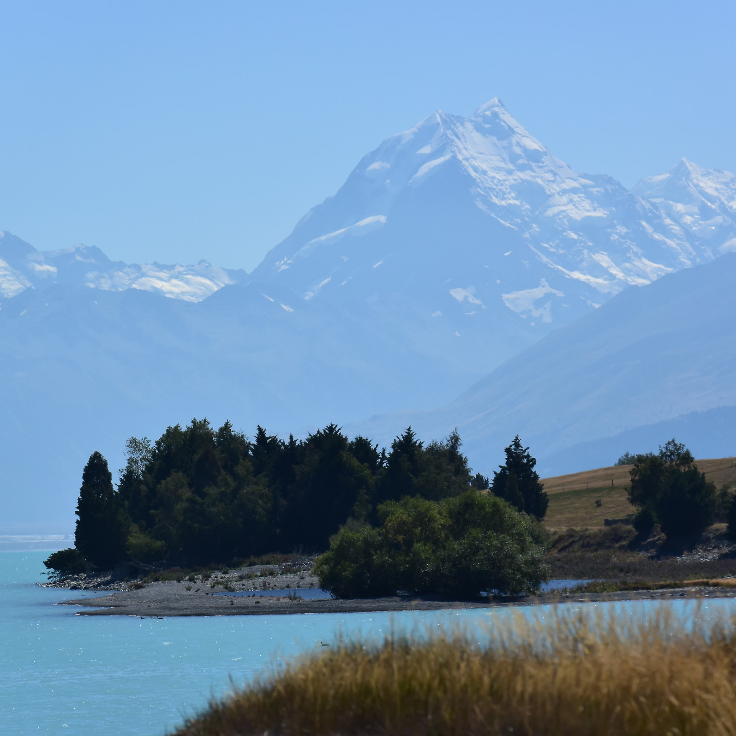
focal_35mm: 266
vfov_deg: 6.6
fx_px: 6399
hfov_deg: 6.6
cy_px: 368
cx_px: 394
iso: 160
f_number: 5
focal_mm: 77.1
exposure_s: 1/1250
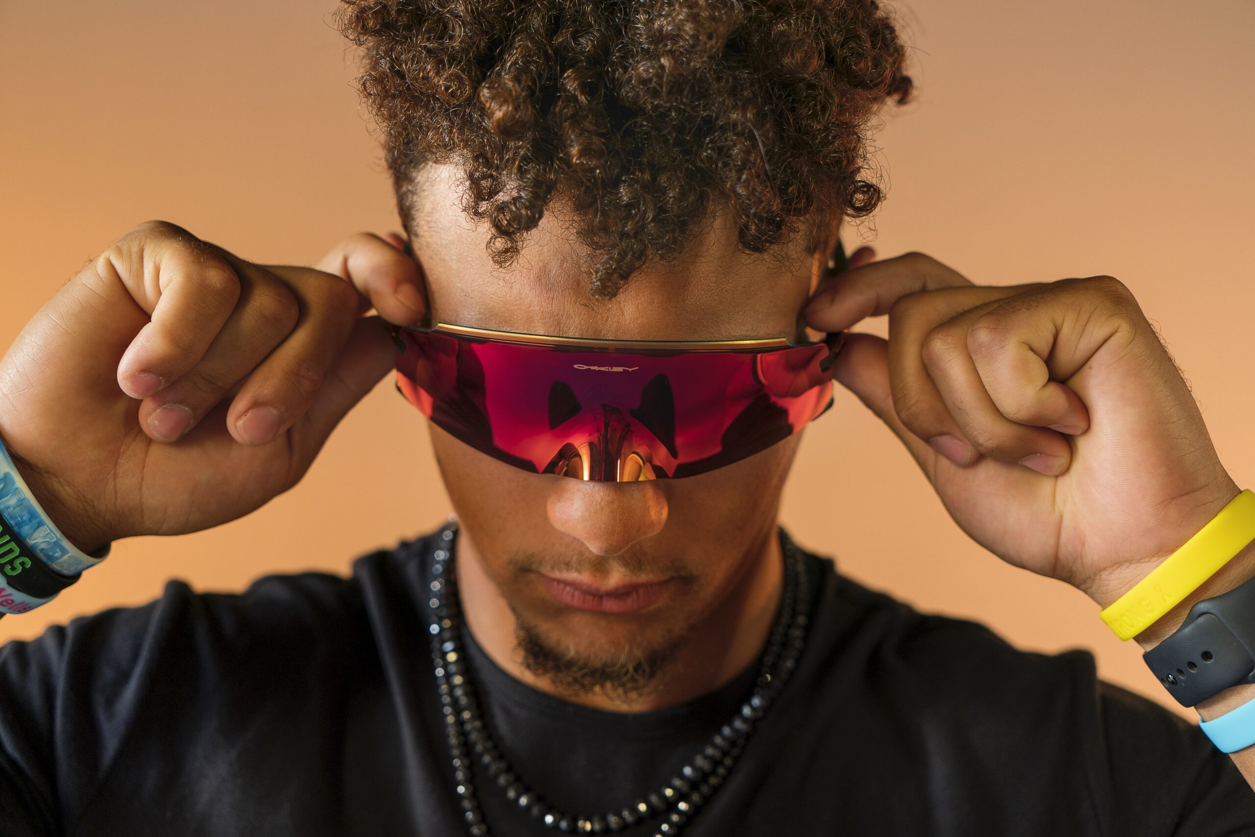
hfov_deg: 46.4
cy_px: 418
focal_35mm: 42
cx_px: 628
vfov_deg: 31.9
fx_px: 1464
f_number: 4
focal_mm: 42
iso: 400
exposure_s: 1/160
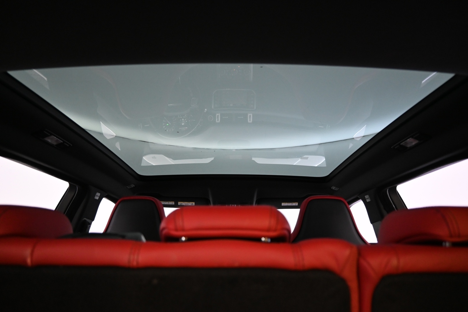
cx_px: 234
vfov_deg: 53.1
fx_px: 312
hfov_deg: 73.7
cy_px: 156
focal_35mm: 24
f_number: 3.5
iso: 1600
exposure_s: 1/25
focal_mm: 16
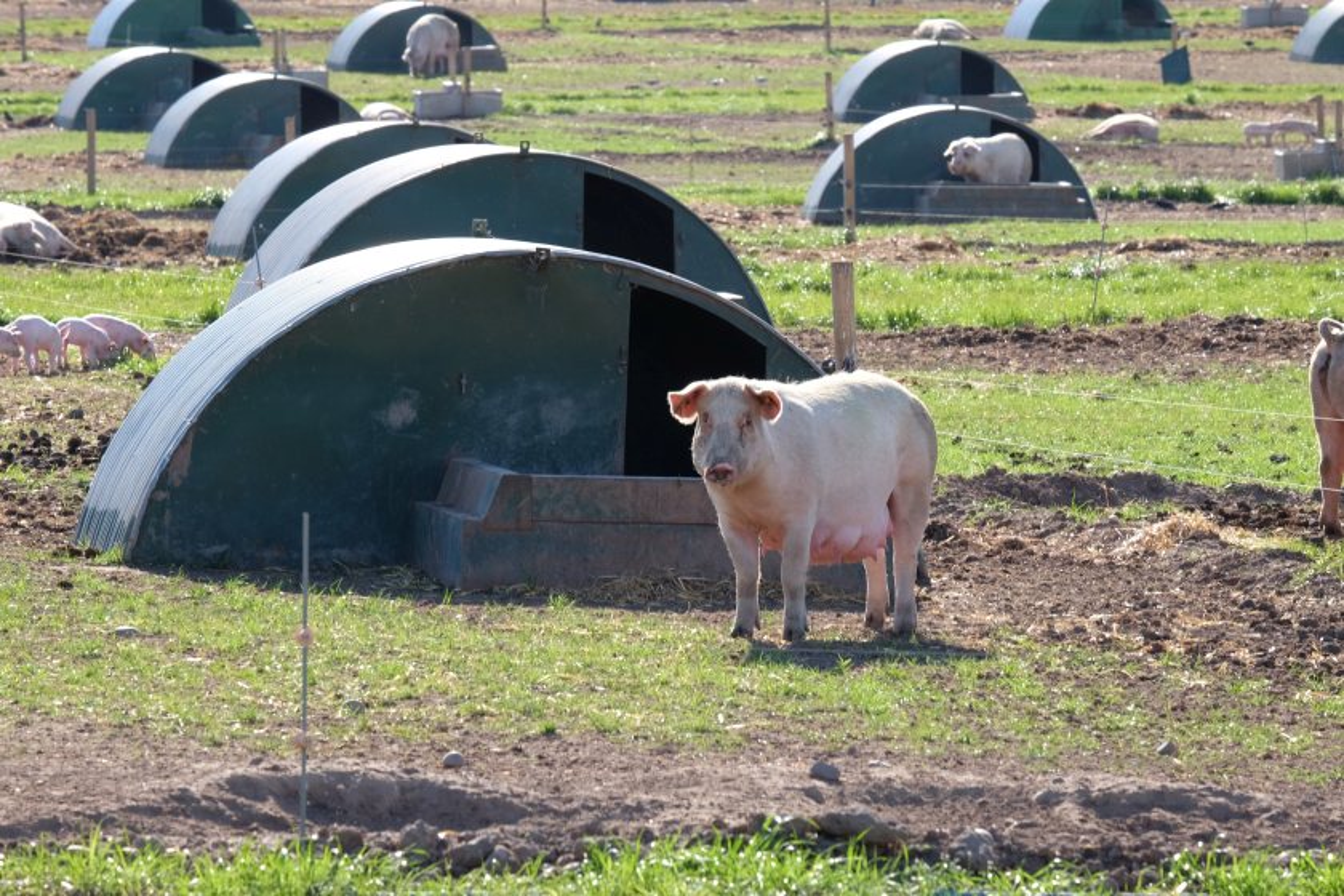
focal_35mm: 300
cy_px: 448
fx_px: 11199
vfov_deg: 4.6
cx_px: 672
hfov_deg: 6.9
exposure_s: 1/120
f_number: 11
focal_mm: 200
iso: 320
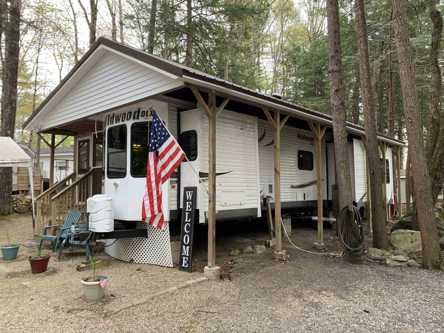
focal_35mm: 26
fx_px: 333
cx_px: 222
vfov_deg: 53.1
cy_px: 166
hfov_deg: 67.3
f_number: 1.8
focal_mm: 4.25
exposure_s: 1/121
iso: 64
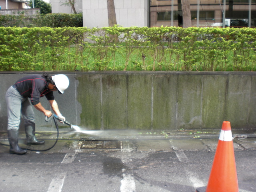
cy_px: 96
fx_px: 281
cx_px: 128
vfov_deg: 37.7
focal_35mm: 38
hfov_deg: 49.0
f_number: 3.1
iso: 64
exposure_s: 1/125
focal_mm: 6.3
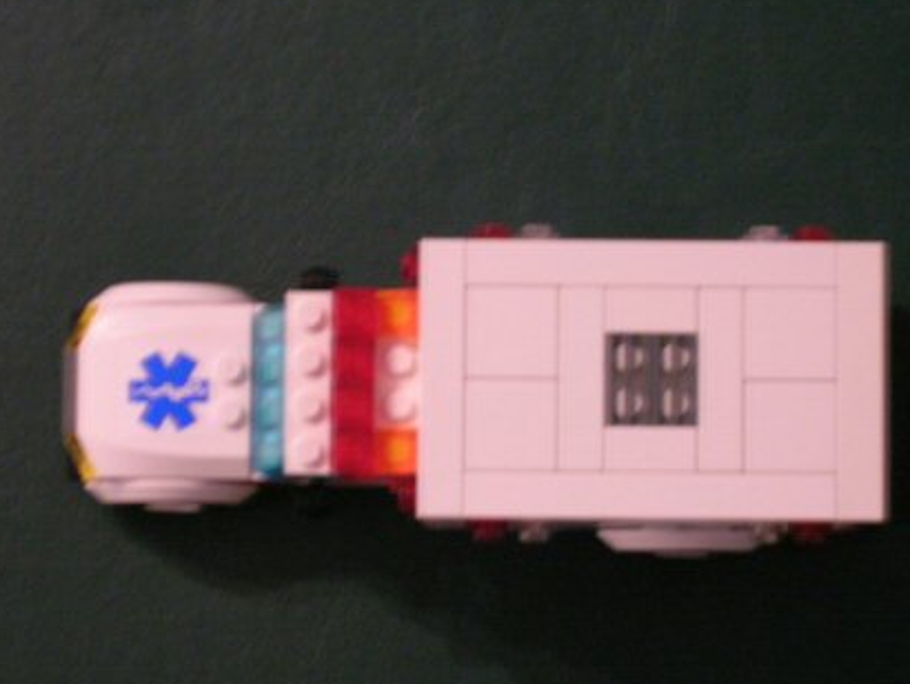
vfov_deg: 11.5
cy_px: 403
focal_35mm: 129
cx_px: 457
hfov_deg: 15.3
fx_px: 3393
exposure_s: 1/2.3
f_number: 4.9
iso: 200
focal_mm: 17.1
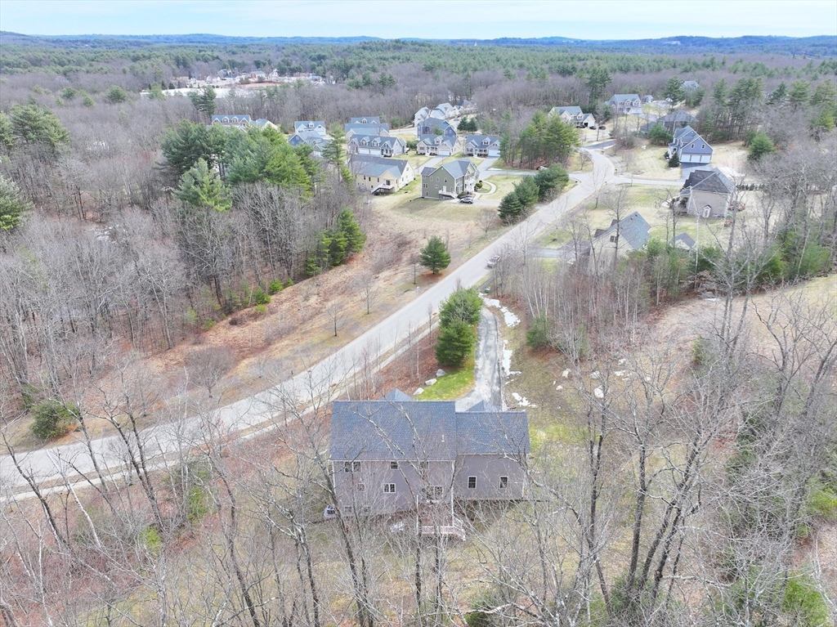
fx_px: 580
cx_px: 418
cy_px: 314
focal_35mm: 24
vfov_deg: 56.8
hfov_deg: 71.6
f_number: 2.8
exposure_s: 1/1250
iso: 410
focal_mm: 12.29
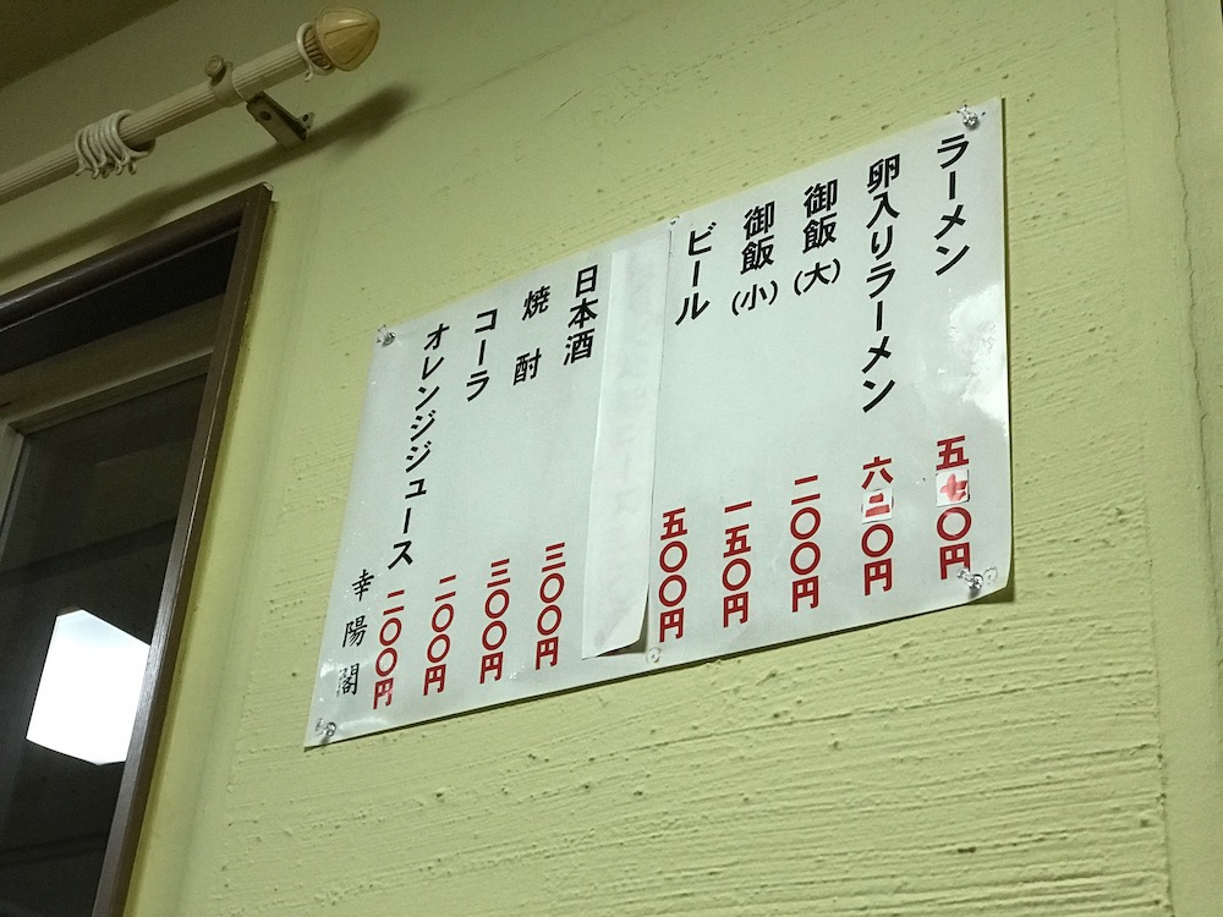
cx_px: 612
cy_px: 458
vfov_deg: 25.7
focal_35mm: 57
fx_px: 2014
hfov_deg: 33.8
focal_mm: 6.6
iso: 200
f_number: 2.8
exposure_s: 1/60
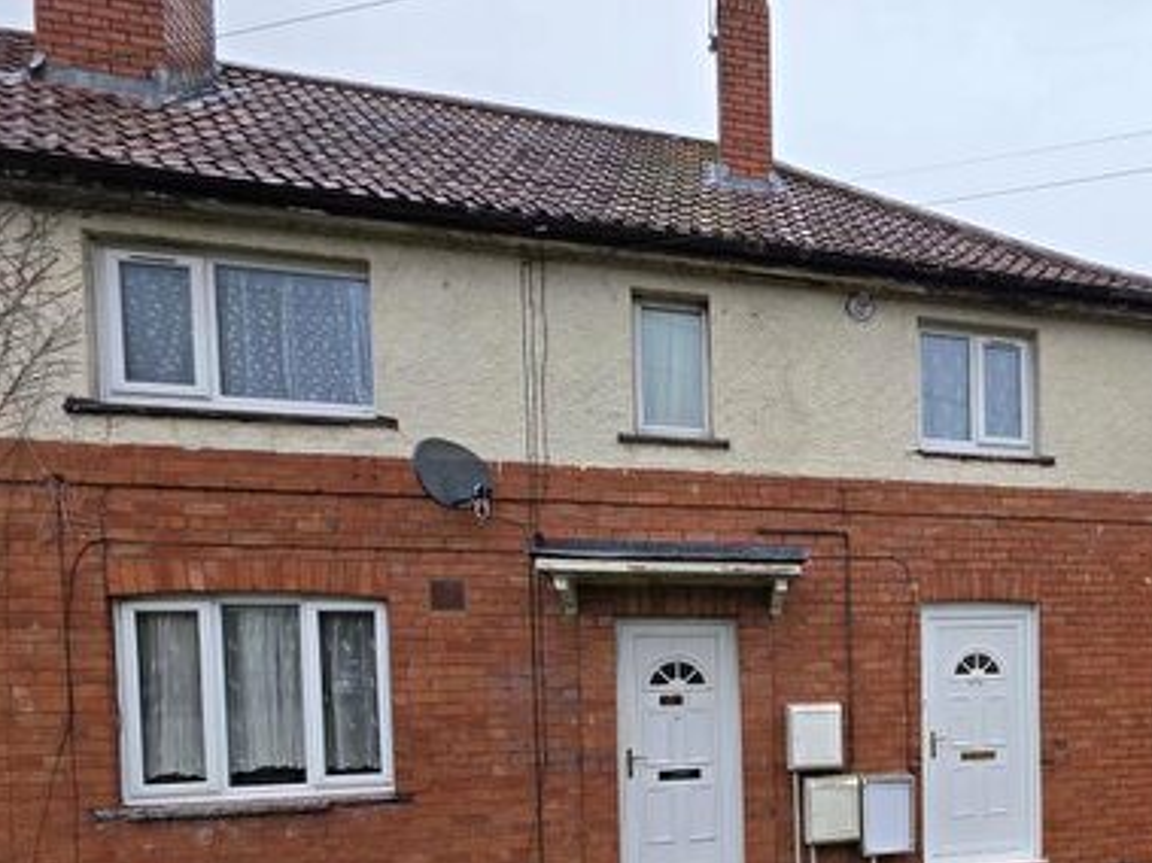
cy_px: 694
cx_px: 951
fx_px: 798
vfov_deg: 52.9
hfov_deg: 64.1
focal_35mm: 24
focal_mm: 2.2
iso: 25
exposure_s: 1/100
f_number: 1.9
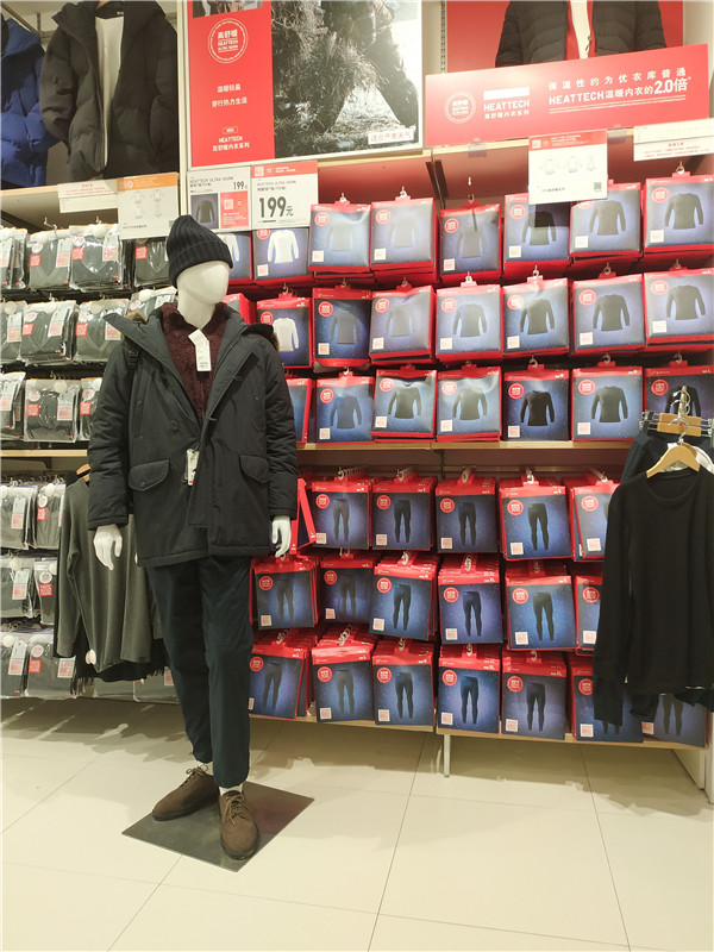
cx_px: 357
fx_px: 660
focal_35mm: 24
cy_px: 476
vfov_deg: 71.6
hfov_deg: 56.8
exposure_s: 1/50
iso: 320
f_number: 1.9
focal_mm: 3.94
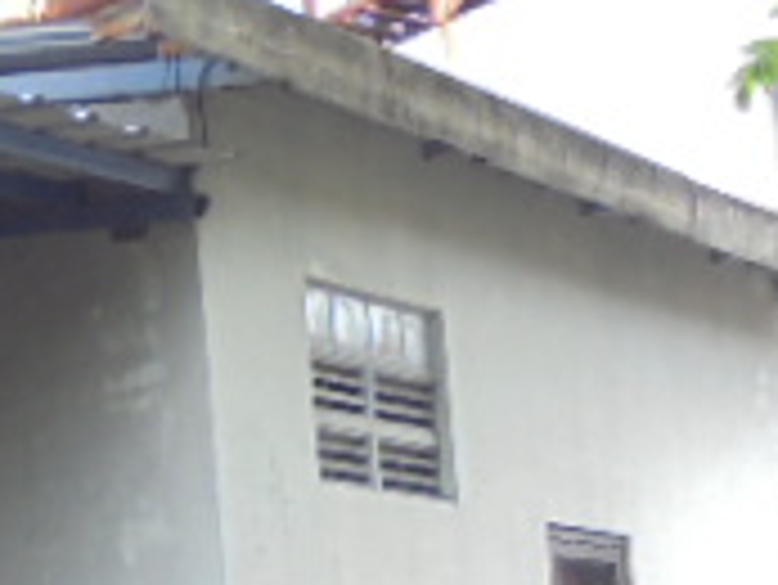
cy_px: 824
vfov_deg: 14.6
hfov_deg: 18.8
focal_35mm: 96
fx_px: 2159
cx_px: -270
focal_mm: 4.6
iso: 100
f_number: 3.5
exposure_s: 1/125
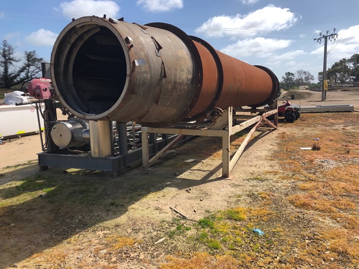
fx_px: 290
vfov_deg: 49.7
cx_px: 180
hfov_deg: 63.4
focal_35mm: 28
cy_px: 134
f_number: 1.8
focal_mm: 3.99
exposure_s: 1/1919
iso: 20
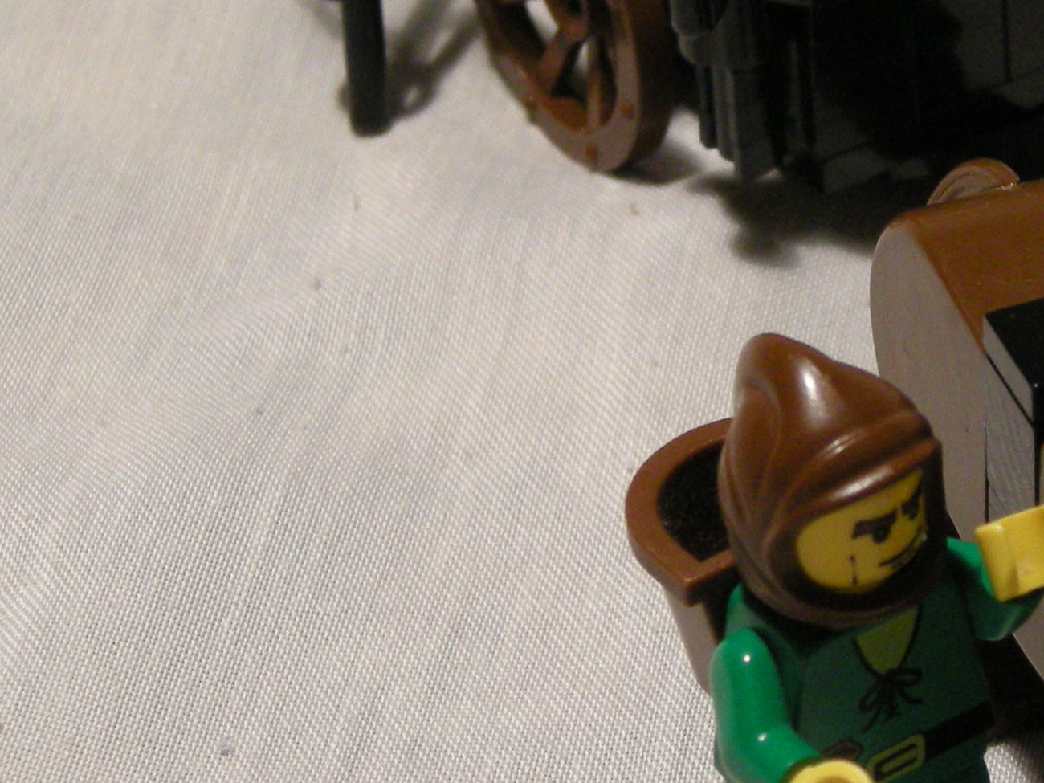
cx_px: 836
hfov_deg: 11.3
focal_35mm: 174
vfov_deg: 8.5
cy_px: 244
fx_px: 5248
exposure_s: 1/57.6
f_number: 3.5
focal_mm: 12.9
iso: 240
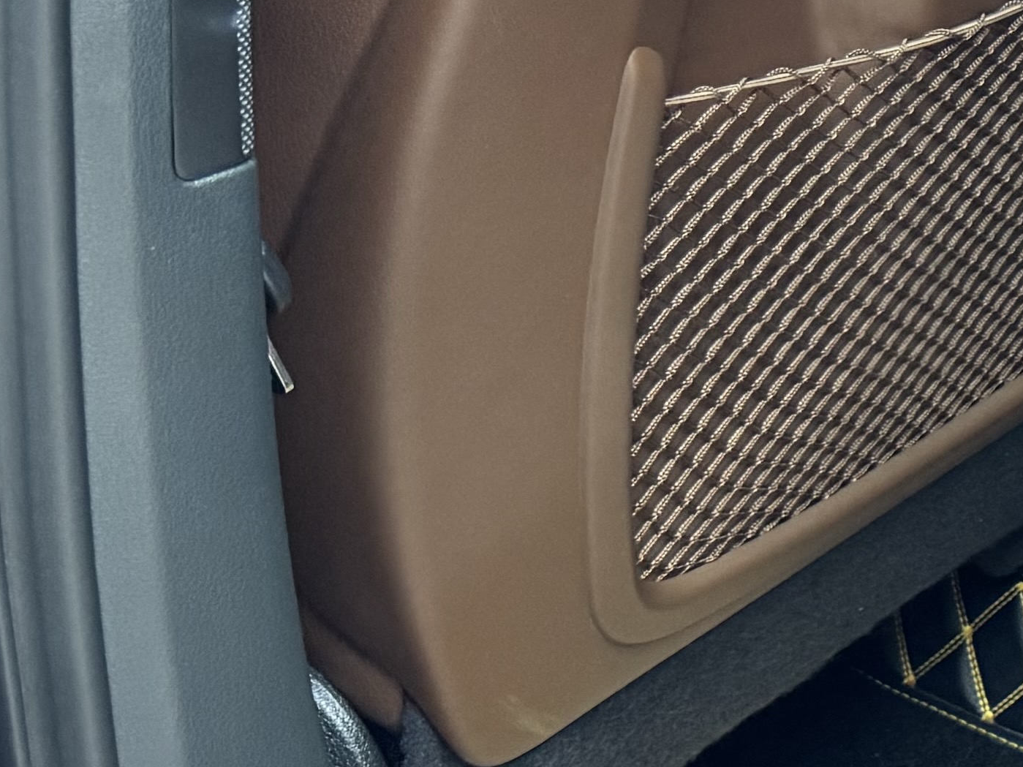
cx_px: 1979
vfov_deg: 14.9
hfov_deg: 16.1
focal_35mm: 98
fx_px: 2896
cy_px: 40
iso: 400
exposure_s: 1/50
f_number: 1.78
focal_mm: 6.76
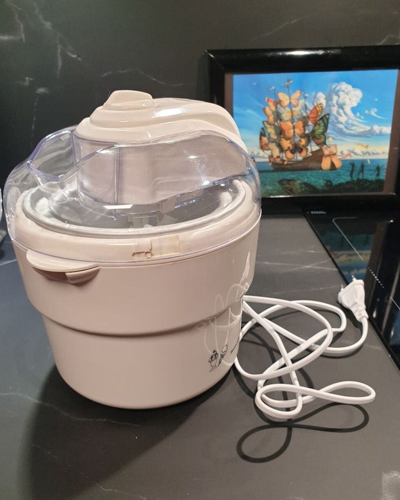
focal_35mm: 28
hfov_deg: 51.5
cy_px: 262
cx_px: 196
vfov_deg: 62.2
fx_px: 414
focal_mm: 4.3
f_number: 2.4
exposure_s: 1/50
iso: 250
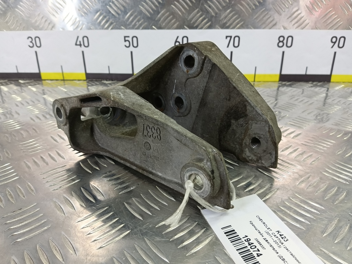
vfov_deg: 58.9
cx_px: 176
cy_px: 132
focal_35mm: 23
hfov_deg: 73.9
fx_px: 234
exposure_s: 1/50
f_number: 1.6
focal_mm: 4.11
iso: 127
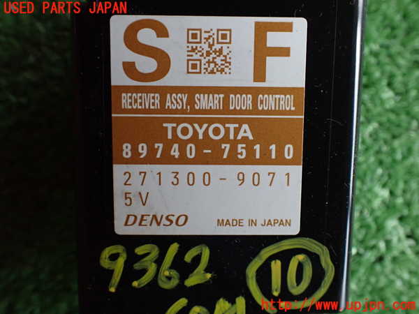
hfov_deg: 56.8
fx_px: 387
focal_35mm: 32
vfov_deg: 44.2
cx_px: 210
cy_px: 157
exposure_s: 1/50
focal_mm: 5.79
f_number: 2.4
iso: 800
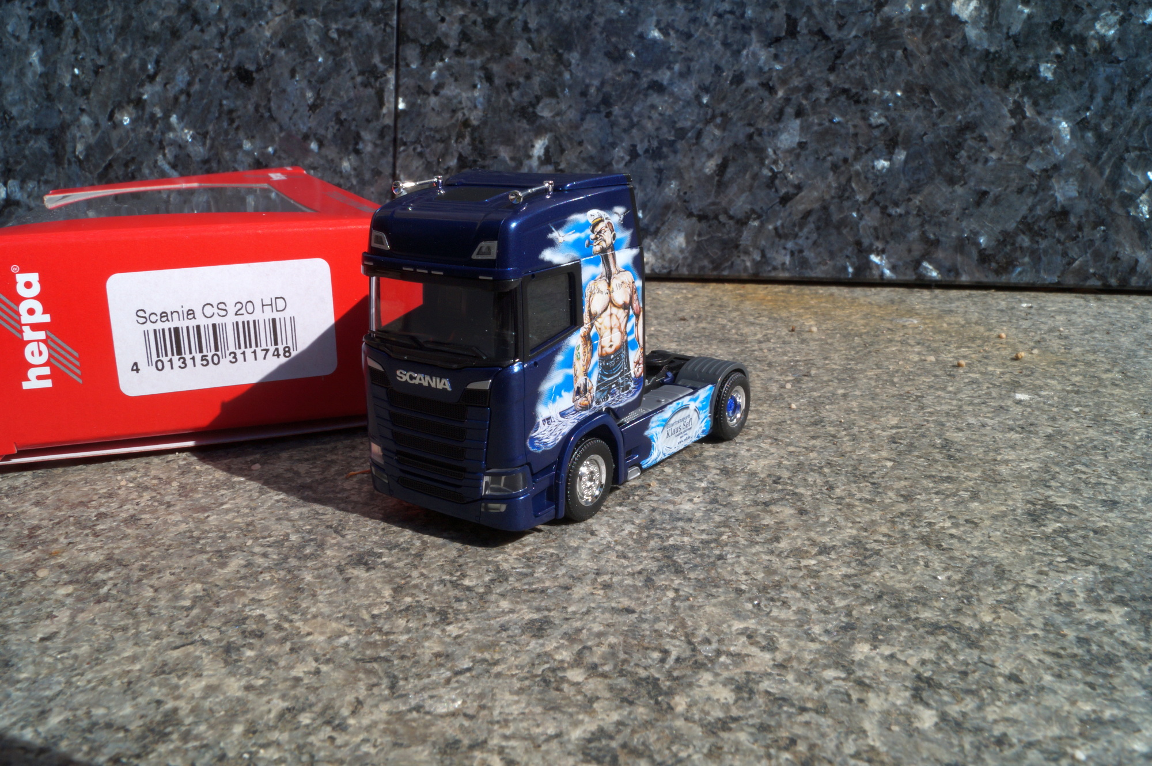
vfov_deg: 43.6
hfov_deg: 62.0
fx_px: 959
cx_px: 576
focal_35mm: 30
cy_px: 383
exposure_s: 1/60
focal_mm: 20
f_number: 22
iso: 160
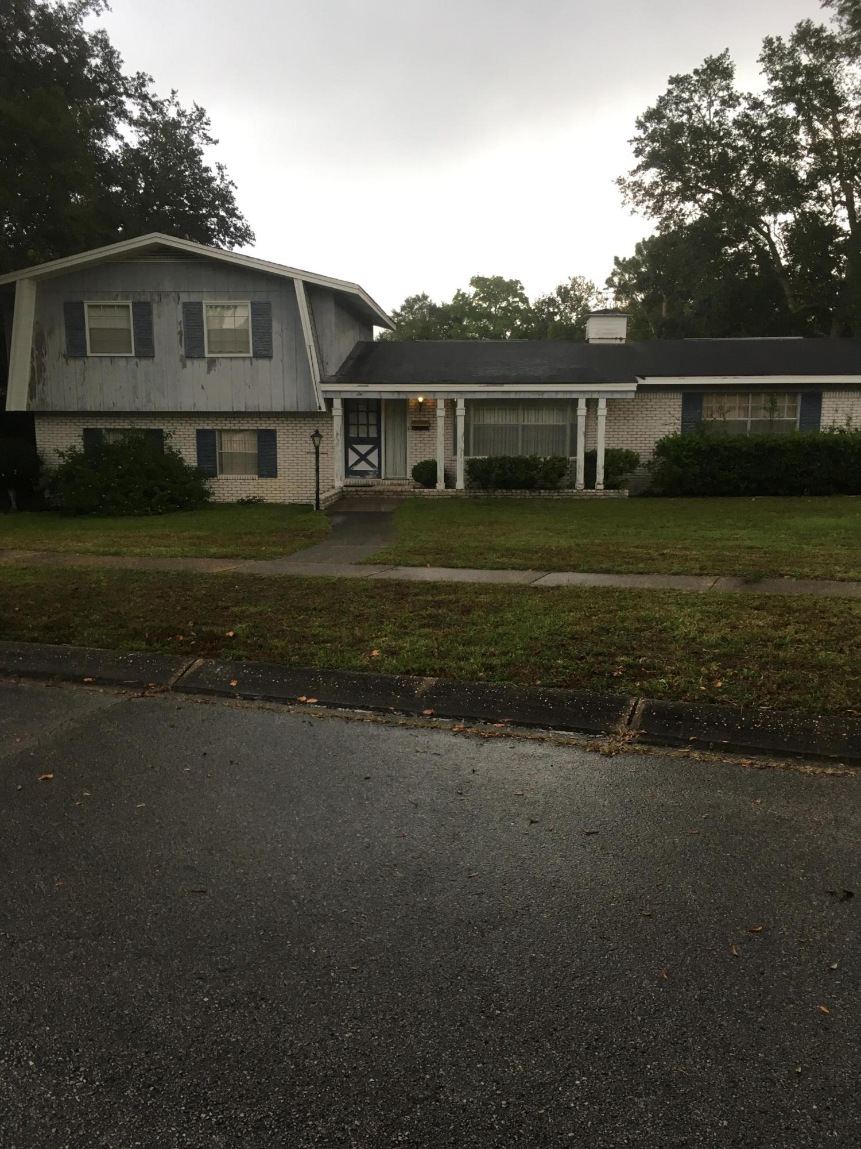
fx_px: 962
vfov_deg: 61.7
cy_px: 574
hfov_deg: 48.2
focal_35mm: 29
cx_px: 430
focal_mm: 4.15
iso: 25
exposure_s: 1/30
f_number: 2.2
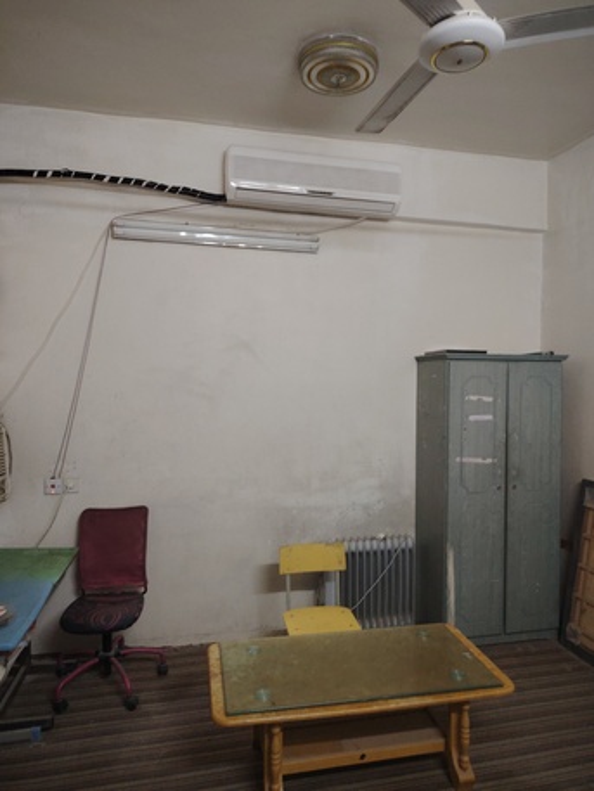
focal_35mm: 24
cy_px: 396
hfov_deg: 56.8
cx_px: 297
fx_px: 549
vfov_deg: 71.6
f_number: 1.75
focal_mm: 5.25
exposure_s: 1/30
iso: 815
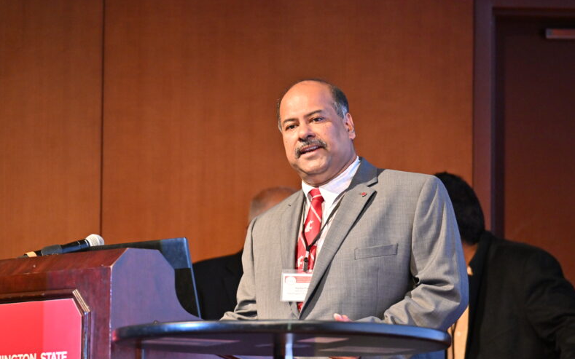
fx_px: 4811
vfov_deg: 4.3
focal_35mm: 307
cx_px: 288
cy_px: 185
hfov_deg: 6.8
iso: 1600
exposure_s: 1/125
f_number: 2.8
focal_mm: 200
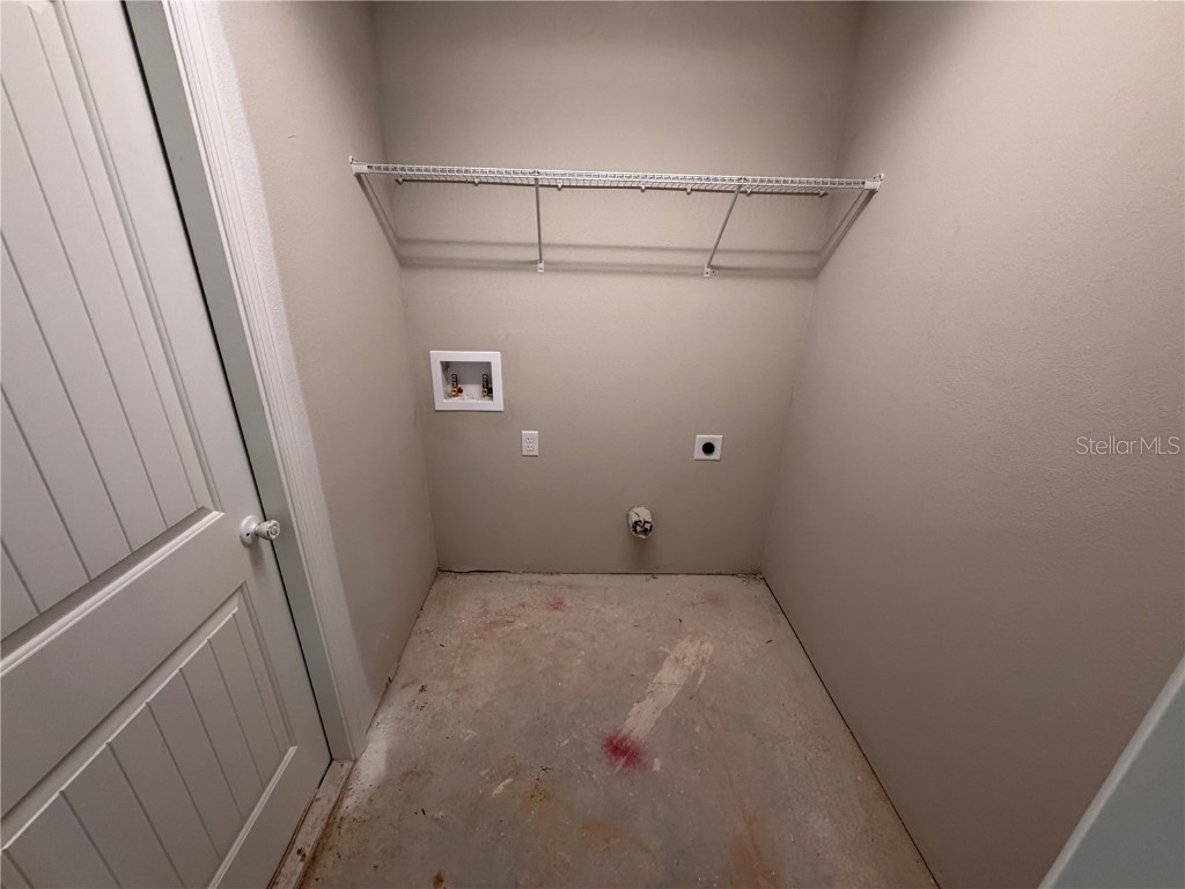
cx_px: 592
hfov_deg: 102.1
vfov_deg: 85.7
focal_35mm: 14
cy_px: 444
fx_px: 479
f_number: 2.2
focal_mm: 2.22
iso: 250
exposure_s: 1/120
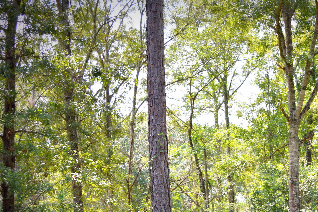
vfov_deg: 20.0
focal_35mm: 67
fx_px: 592
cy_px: 178
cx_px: 247
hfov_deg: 29.5
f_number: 5
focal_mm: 22
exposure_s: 1/100
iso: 400
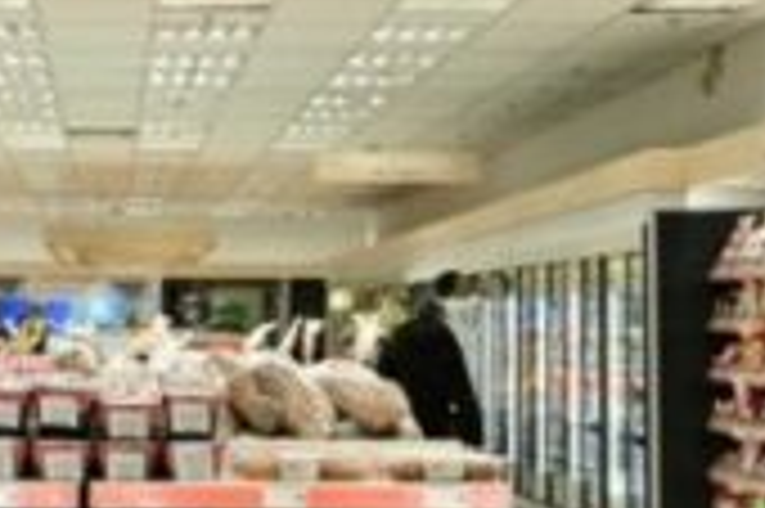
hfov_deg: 16.4
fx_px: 2611
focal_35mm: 123
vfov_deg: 11.1
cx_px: 72
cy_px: 319
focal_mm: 30
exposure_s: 1/500
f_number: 6.3
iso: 3200
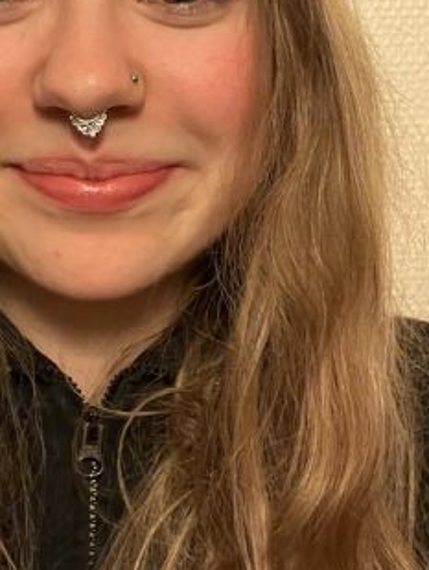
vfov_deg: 32.8
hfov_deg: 25.0
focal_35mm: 58
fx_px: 957
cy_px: 173
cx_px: 120
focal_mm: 2.71
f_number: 2.2
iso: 400
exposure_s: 1/33
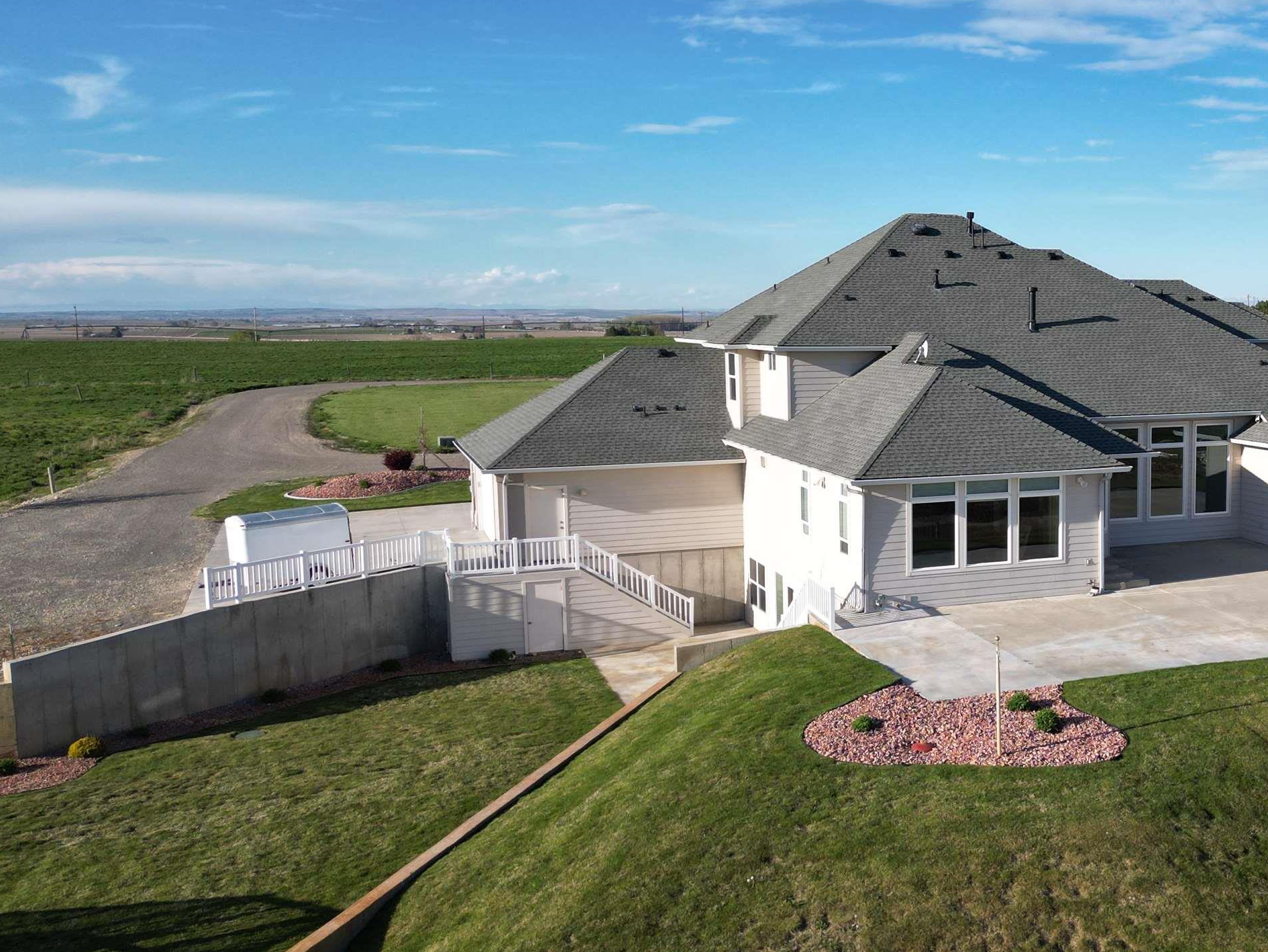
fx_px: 1429
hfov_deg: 45.5
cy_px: 485
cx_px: 1006
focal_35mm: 39
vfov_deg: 36.8
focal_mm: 6.72
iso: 100
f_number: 1.7
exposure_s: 1/2500
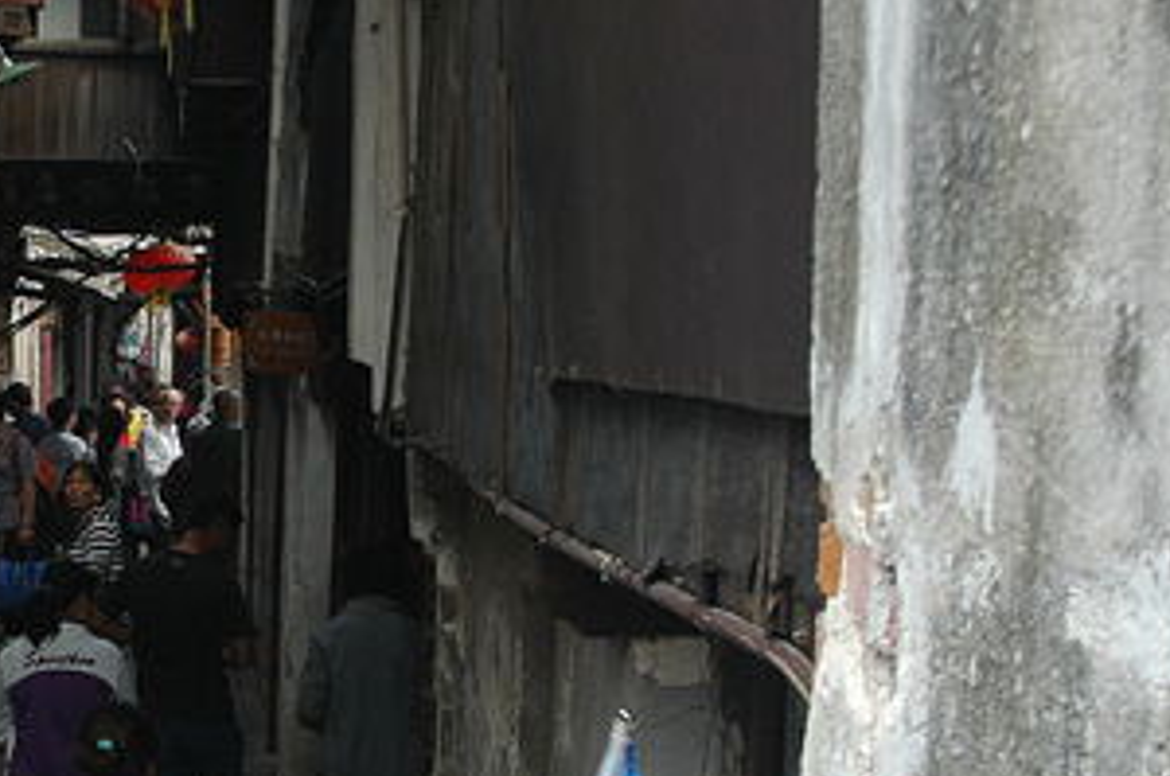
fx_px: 3634
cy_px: 404
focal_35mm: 112
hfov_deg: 18.0
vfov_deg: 12.2
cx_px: 98
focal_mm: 28
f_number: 8
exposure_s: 1/60
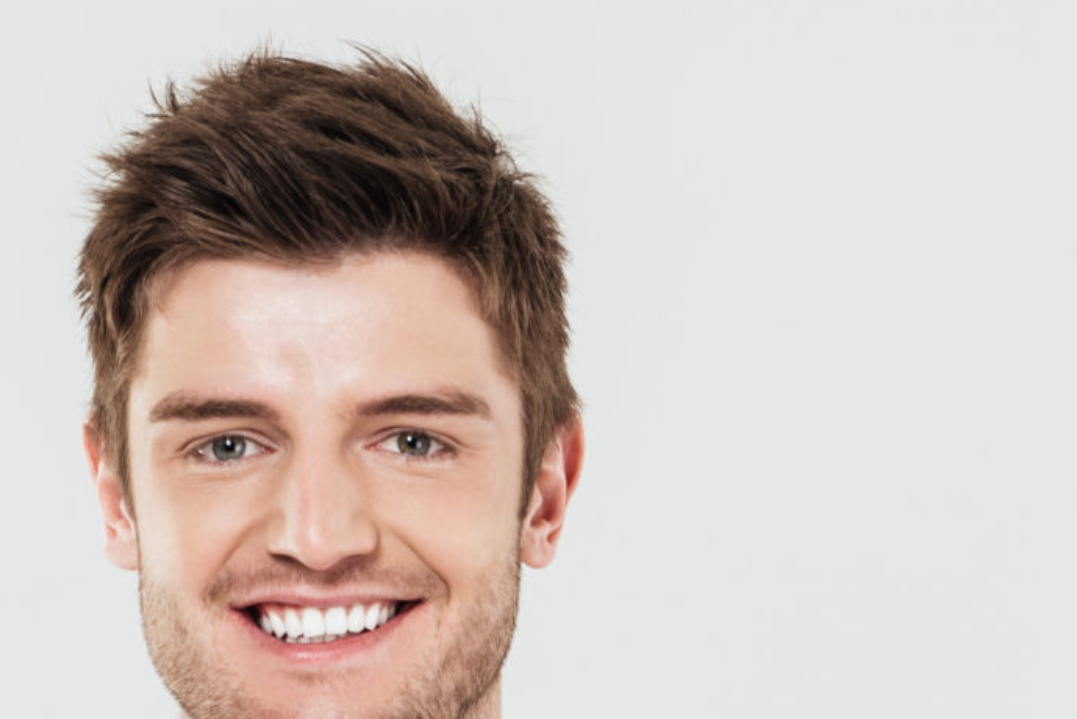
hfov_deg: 7.9
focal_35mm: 260
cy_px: 1256
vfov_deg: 5.2
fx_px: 7781
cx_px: 408
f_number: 9
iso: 100
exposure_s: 1/160
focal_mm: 70
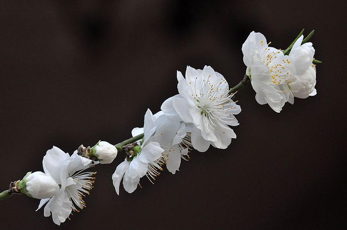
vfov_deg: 5.4
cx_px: 174
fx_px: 2454
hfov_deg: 8.1
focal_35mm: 255
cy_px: 115
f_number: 5.6
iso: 800
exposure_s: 1/60
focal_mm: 170
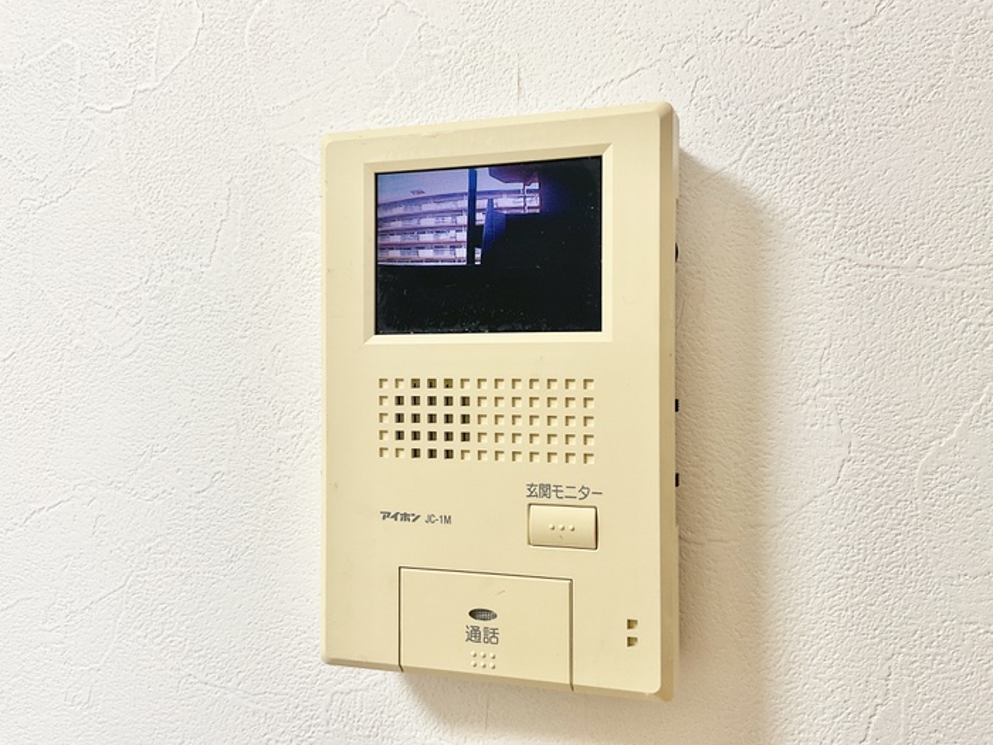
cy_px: 372
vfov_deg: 48.2
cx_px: 496
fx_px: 832
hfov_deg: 61.7
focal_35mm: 29
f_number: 1.8
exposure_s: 1/60
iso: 50
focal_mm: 3
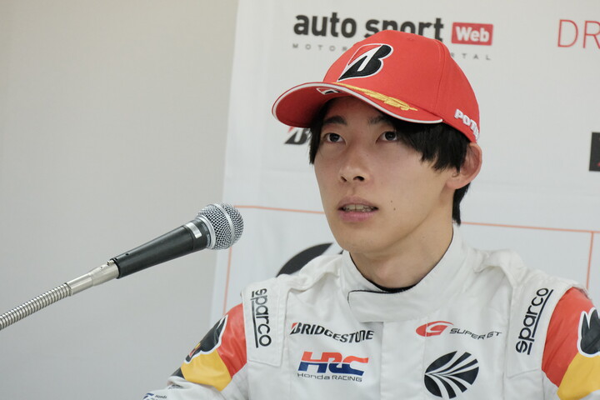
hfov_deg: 8.0
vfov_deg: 5.3
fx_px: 4283
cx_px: 300
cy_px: 200
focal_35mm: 257
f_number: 8
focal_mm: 171.6
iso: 10000
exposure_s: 1/250
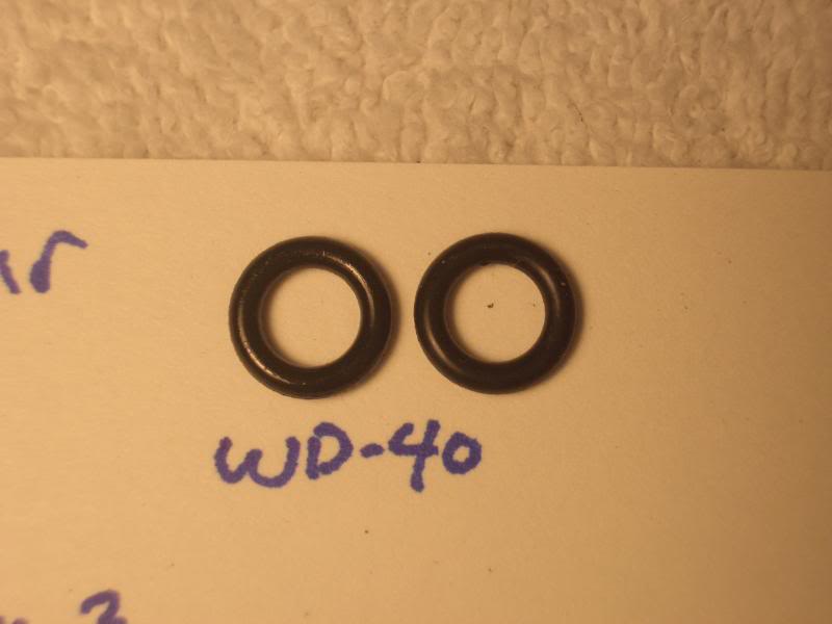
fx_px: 1490
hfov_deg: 31.2
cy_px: 312
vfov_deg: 23.7
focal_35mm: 62
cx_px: 416
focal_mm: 10.2
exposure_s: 1/100
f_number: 3.5
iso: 50
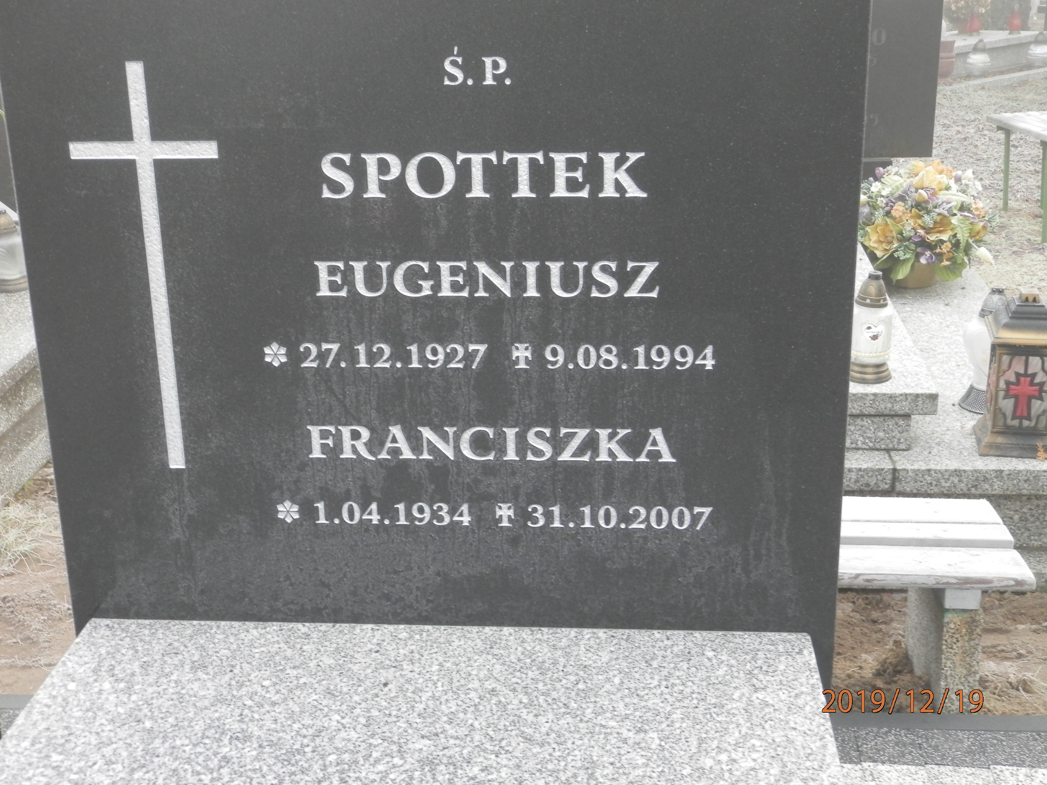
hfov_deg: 41.2
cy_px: 392
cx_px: 524
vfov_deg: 31.5
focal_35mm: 46
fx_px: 1391
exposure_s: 1/30
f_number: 3.6
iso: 200
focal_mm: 8.2
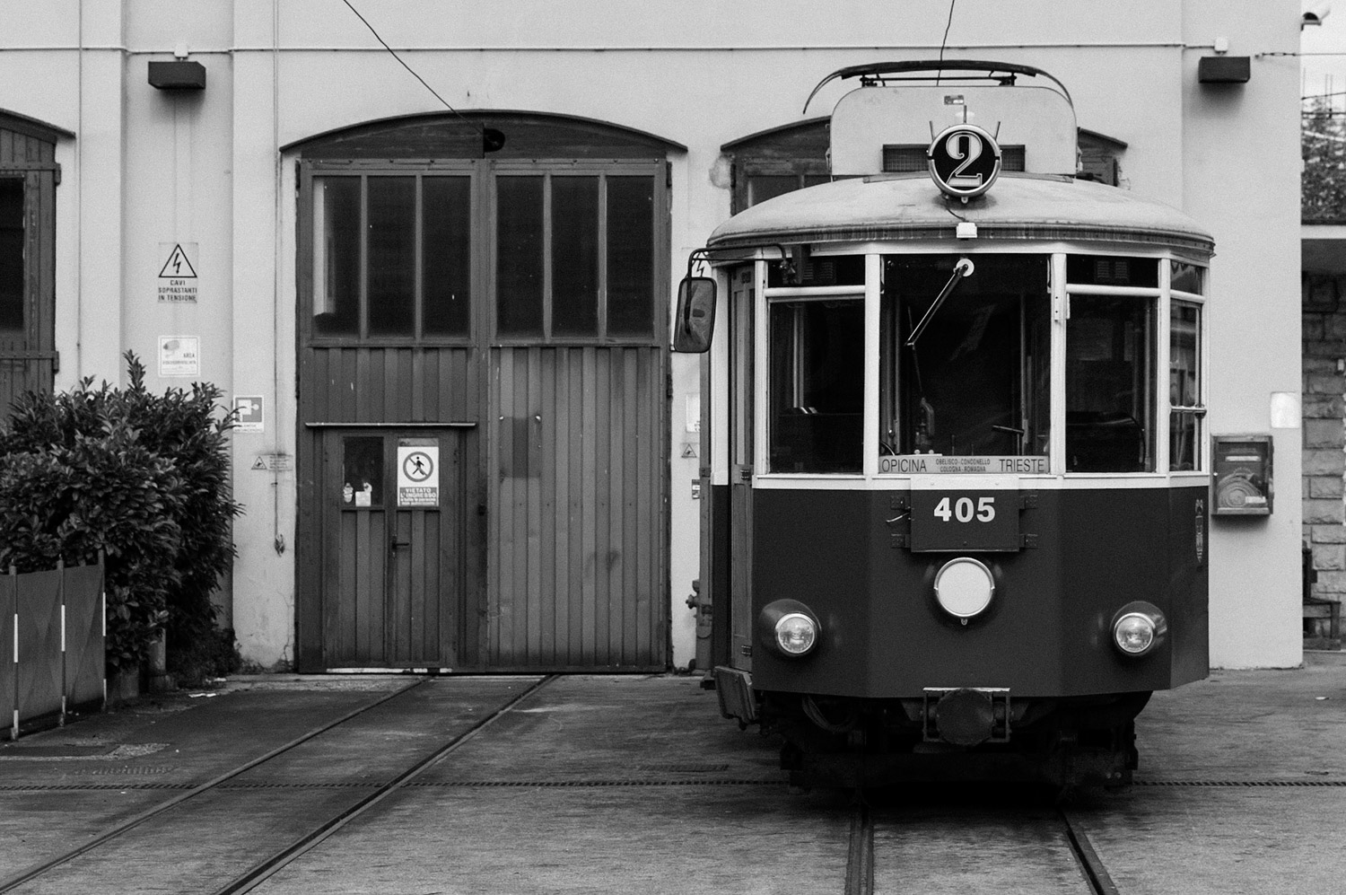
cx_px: 673
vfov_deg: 25.7
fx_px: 1961
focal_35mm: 52
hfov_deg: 37.9
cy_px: 448
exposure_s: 1/2000
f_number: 2.8
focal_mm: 35
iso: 100
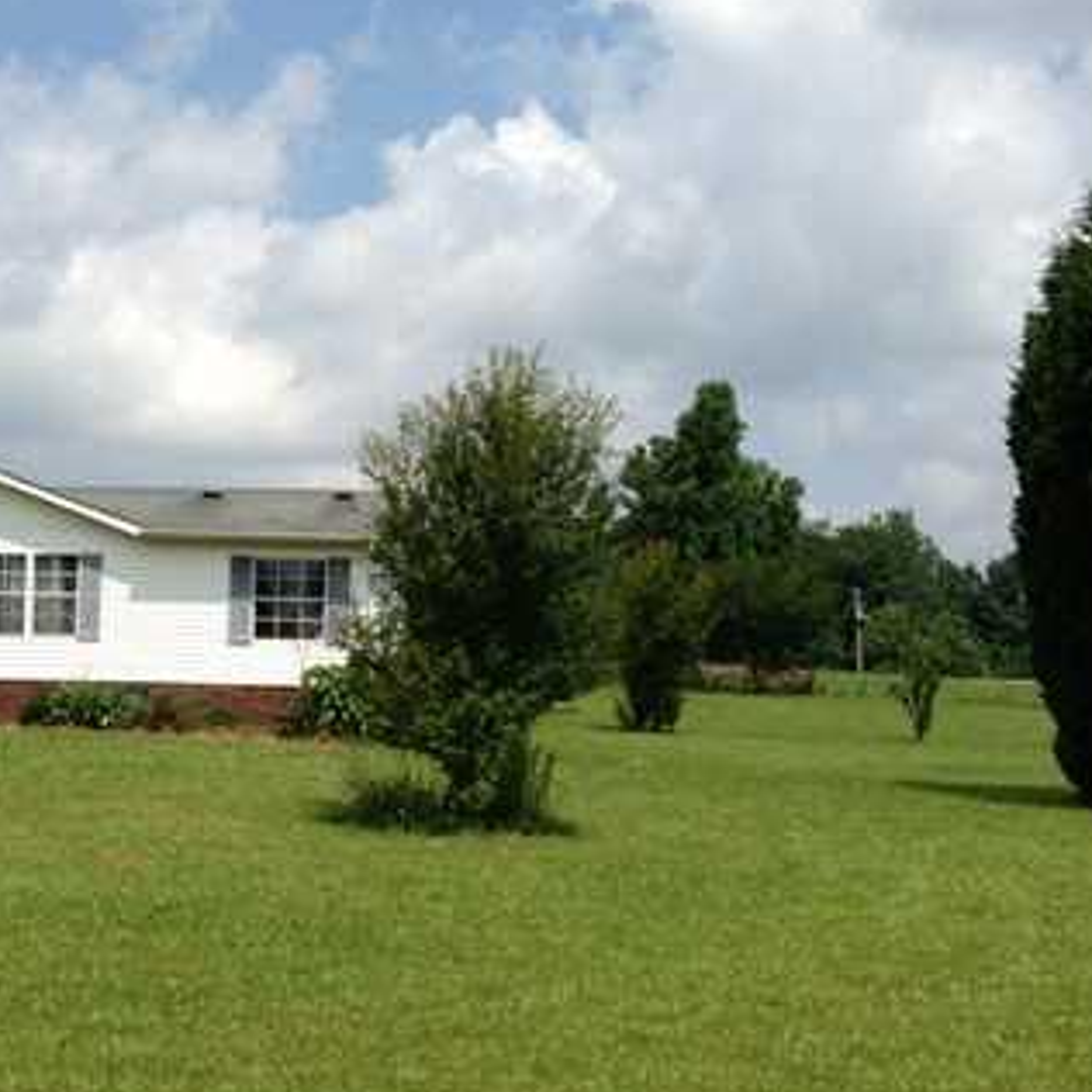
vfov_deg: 29.1
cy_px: 587
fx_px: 2106
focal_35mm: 59
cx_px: 314
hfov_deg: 28.8
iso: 50
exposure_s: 1/1938
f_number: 2.4
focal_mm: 4.13
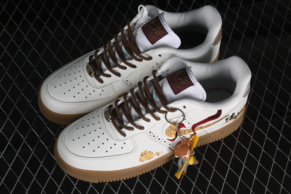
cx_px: 146
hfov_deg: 27.0
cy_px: 97
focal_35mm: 75
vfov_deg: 18.2
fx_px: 606
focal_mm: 50
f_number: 8
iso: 160
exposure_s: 1/60
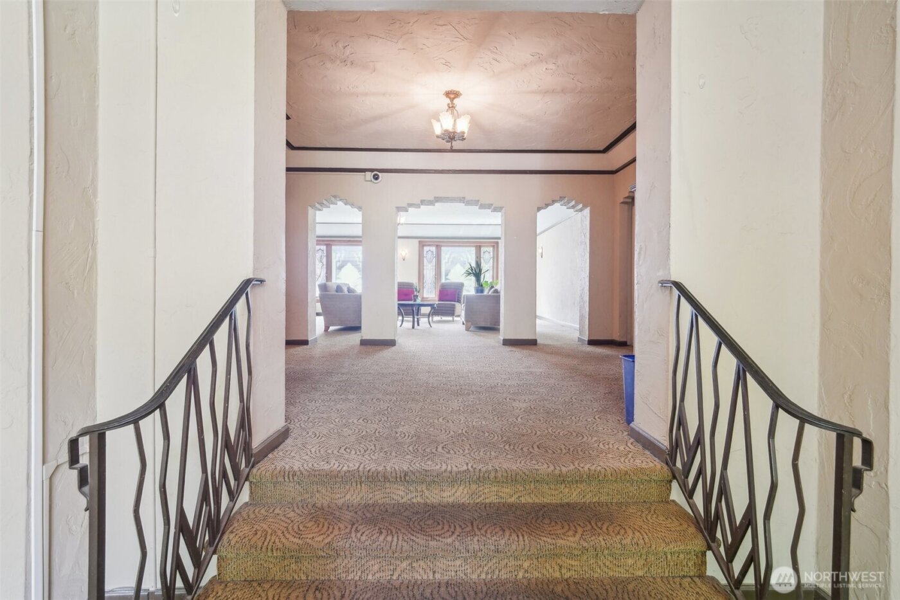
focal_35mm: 16
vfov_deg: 73.7
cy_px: 300
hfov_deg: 96.7
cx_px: 450
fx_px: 400
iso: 1600
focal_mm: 16
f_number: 8
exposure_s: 1/10
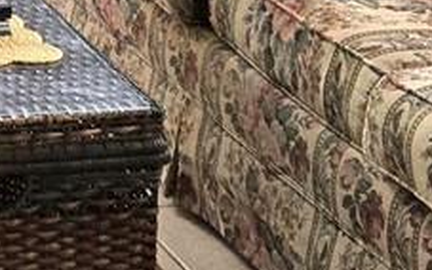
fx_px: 2026
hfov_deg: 11.2
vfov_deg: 7.4
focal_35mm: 172
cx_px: -381
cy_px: -219
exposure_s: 1/120
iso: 250
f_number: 1.8
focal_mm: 5.4
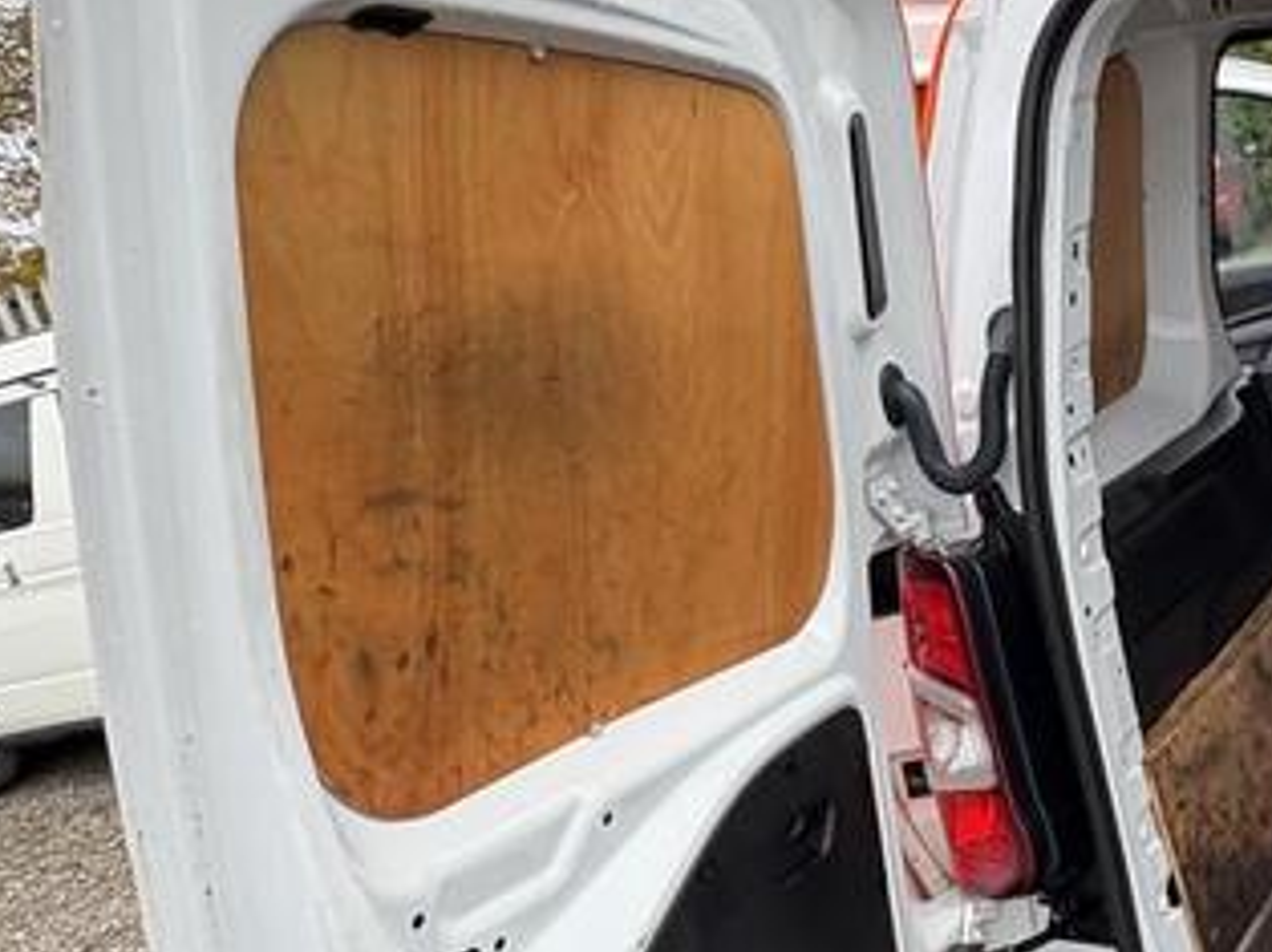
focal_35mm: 40
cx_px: 883
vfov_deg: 35.8
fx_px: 1469
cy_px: 571
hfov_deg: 45.8
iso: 64
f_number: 2.2
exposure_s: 1/150
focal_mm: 2.22
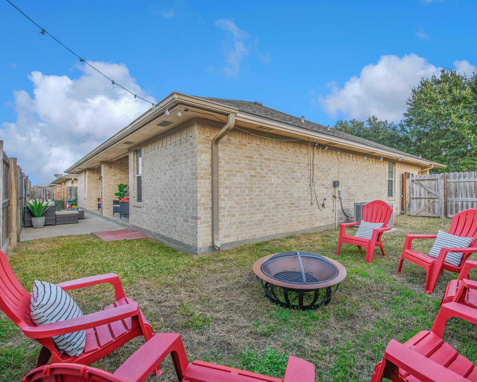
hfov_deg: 89.3
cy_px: 191
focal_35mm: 17
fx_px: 240
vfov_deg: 77.0
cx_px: 265
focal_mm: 15
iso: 100
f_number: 7.1
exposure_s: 1/60
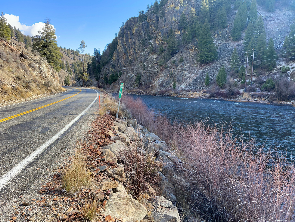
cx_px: 148
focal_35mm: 26
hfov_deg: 67.3
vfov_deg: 53.1
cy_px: 111
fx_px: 222
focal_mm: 4.2
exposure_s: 1/569
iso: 32
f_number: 1.6
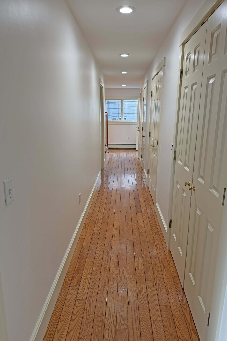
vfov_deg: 71.5
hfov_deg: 51.2
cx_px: 122
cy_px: 170
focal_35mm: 25
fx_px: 236
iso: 160
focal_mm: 6.76
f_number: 1.78
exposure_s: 1/120
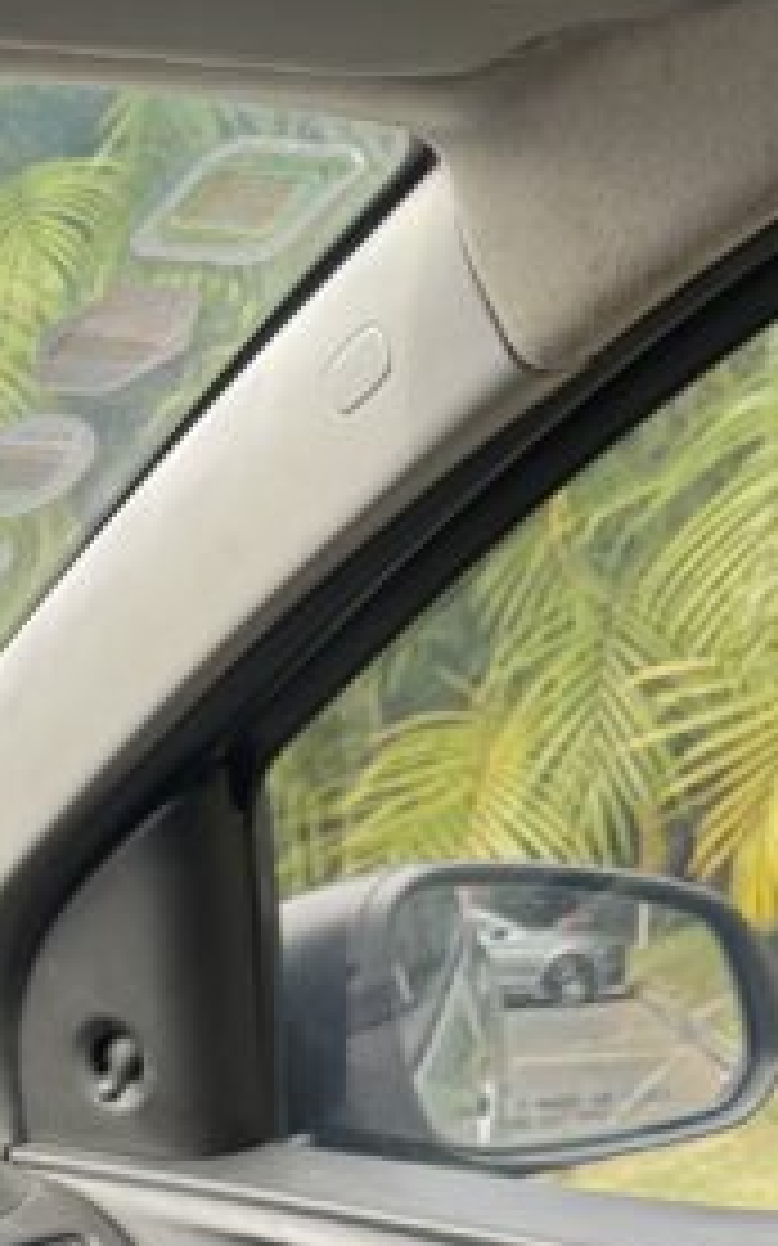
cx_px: -733
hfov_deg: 12.4
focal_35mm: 94
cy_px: 1813
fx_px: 3191
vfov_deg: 19.5
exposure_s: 1/121
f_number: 1.78
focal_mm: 6.76
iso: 125
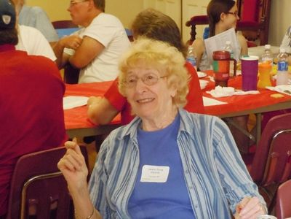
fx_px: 857
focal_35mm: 102
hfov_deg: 19.3
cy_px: 110
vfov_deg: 14.5
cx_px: 146
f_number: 5.4
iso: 1000
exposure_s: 1/50
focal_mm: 18.3
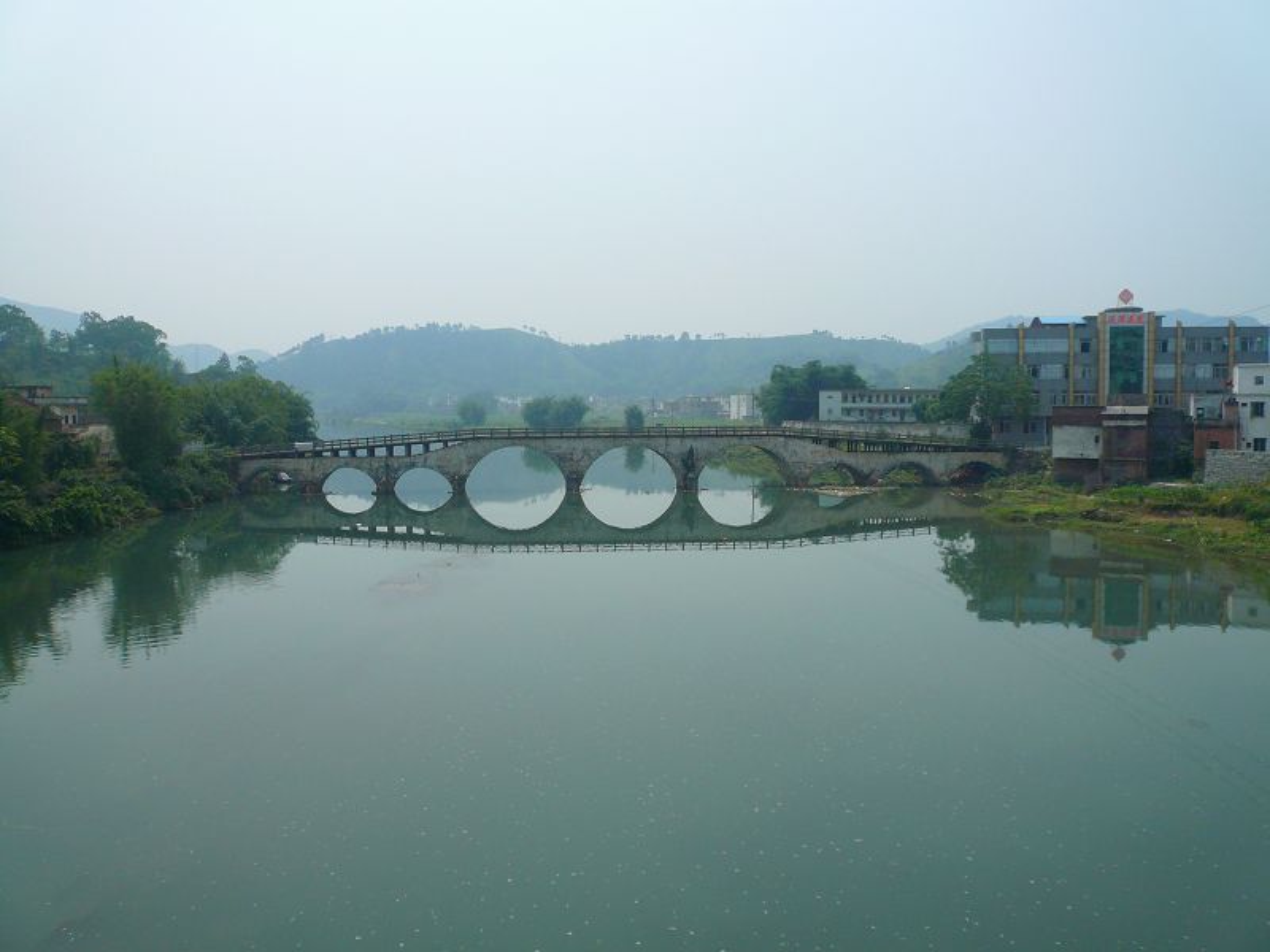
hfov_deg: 63.4
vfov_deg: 49.7
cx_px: 635
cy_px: 476
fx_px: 1027
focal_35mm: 28
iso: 100
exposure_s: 1/320
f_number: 8
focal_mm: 4.6
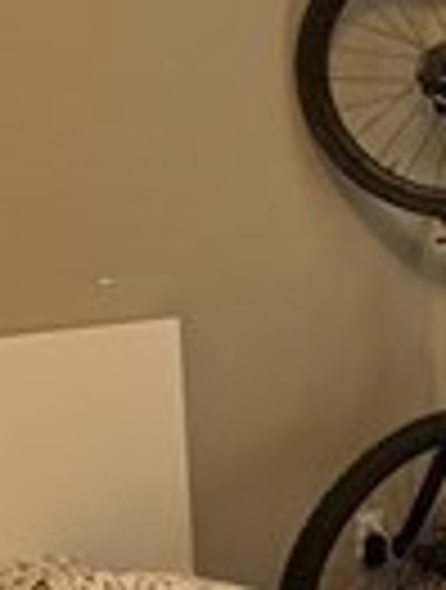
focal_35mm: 76
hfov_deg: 15.6
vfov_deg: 25.6
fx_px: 1299
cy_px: 275
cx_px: 883
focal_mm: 1.57
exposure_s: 1/60
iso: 250
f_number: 1.8
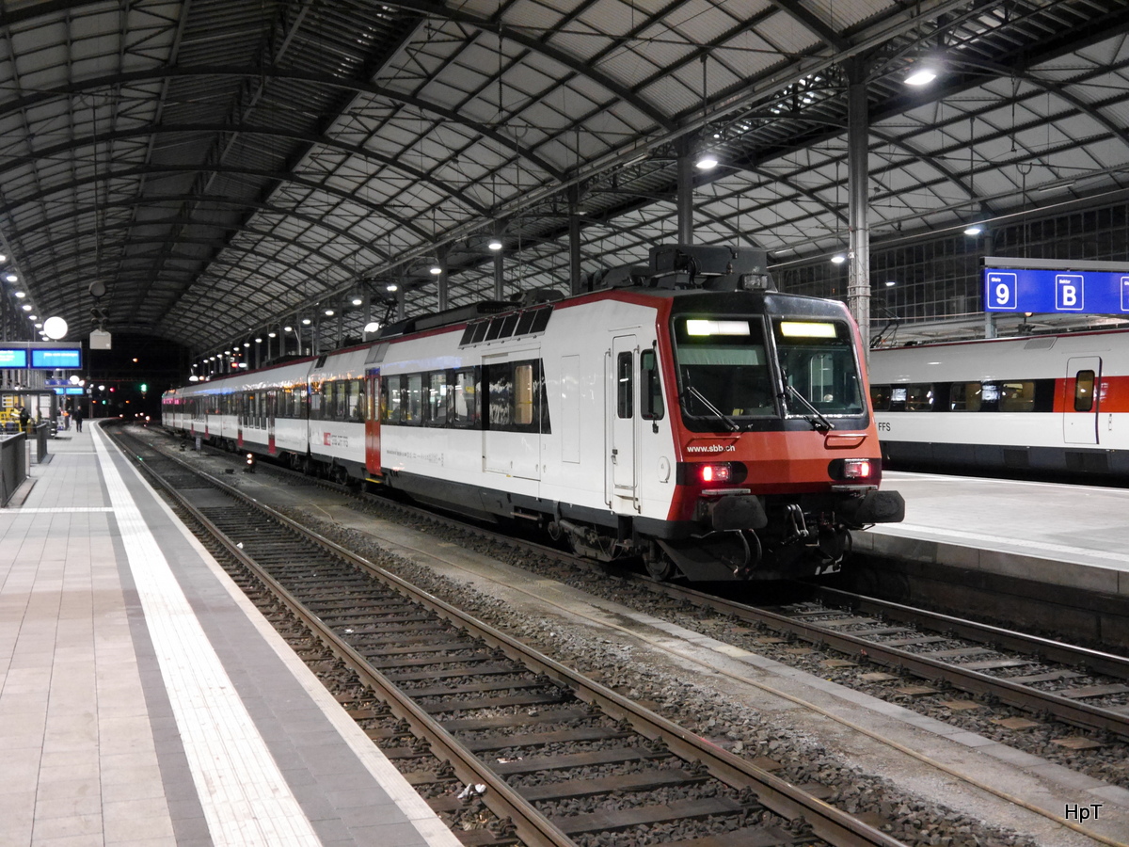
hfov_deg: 46.8
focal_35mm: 40
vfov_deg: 36.0
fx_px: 1305
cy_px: 424
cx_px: 564
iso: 3200
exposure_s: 1/25
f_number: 4.2
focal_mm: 20
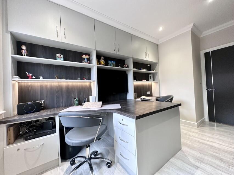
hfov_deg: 102.1
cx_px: 117
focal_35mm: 14
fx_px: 95
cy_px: 88
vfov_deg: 85.7
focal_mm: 2.22
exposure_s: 1/50
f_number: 2.2
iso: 200
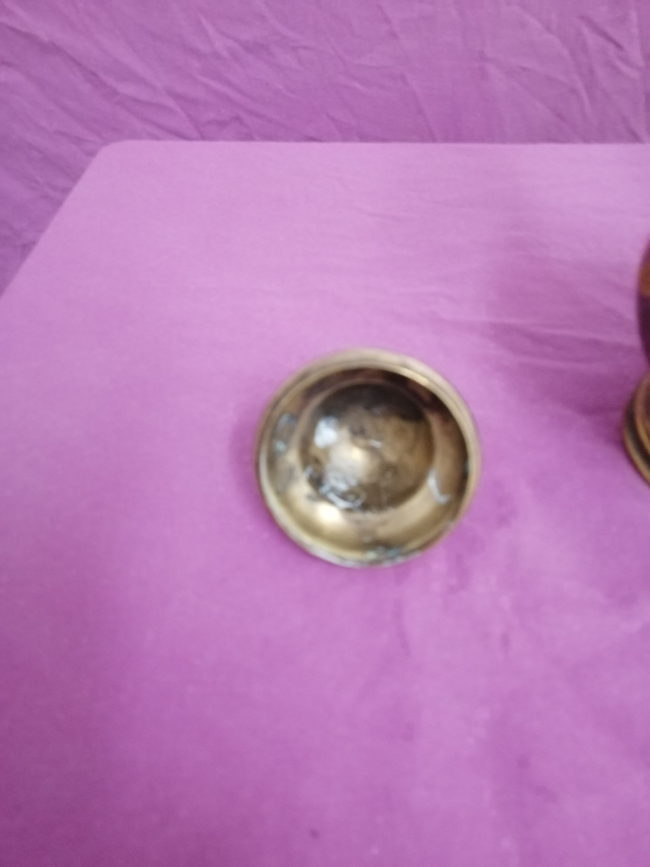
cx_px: 325
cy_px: 434
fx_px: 651
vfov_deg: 67.3
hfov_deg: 53.1
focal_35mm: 26
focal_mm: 3.96
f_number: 1.8
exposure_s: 1/20
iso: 800
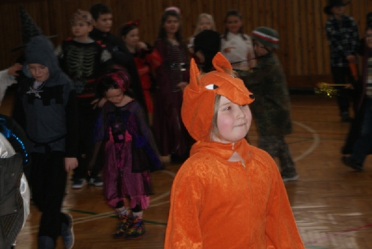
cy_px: 124
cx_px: 186
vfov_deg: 13.1
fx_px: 1087
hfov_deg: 19.4
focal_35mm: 105
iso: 400
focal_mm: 70
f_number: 5.6
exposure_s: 1/125
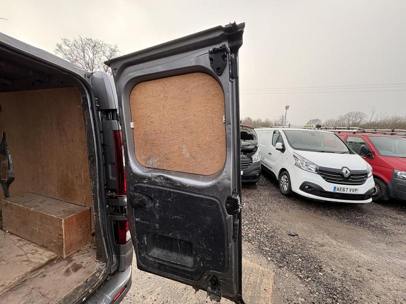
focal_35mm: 14
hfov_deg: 102.1
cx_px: 203
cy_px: 152
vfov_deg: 85.7
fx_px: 164
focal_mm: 2.22
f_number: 2.2
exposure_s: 1/192
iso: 50
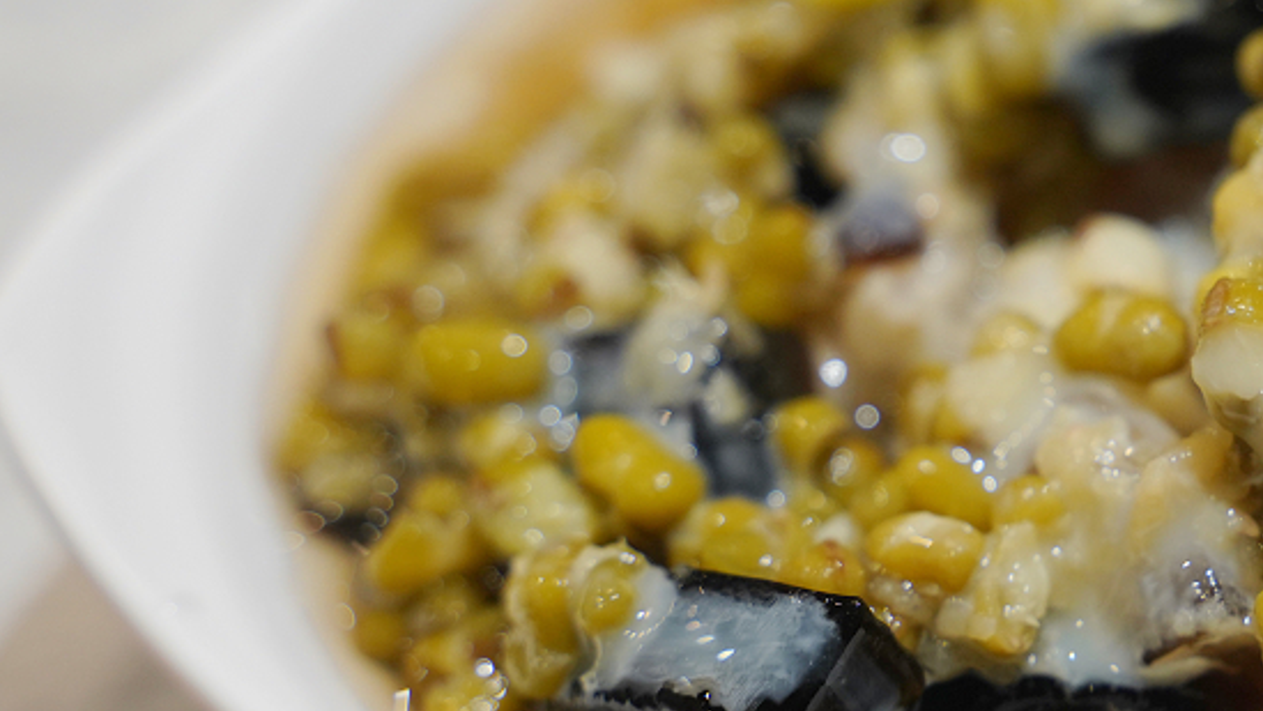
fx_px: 4756
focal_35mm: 142
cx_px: 1224
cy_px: 308
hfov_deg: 14.9
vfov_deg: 8.5
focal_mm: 62
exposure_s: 1/80
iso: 800
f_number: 4
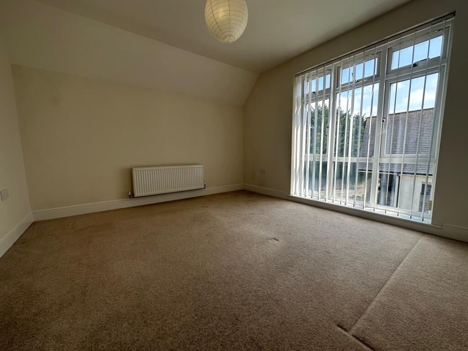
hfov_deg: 102.1
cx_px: 234
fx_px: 189
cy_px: 176
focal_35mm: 14
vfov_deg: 85.7
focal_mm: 2.22
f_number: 2.2
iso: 40
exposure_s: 1/321
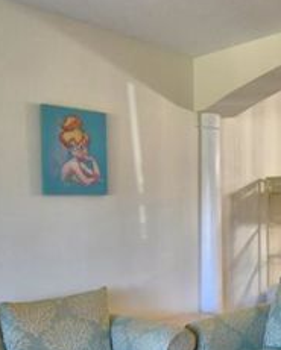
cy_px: 214
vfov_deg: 42.6
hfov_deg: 29.0
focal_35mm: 43
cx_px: 356
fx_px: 447
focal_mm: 10
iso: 400
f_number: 4.5
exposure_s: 1/50
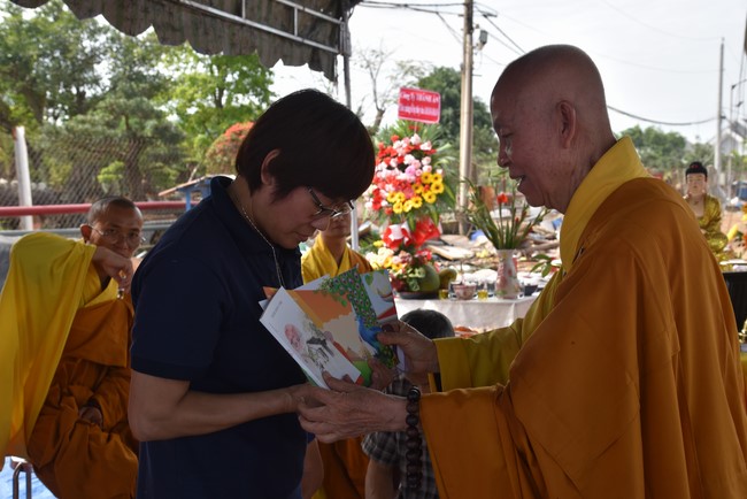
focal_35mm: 46
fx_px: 955
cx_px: 374
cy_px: 250
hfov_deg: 42.7
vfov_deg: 29.3
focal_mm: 46
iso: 250
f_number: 8
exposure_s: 1/250
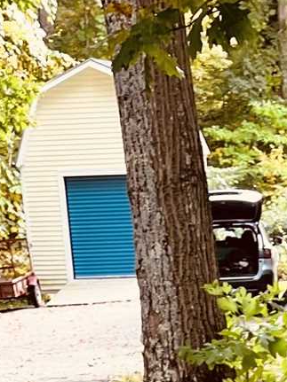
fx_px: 1537
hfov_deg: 10.5
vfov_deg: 11.1
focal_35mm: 139
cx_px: 307
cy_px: 1005
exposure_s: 1/122
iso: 50
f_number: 1.6
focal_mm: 5.1
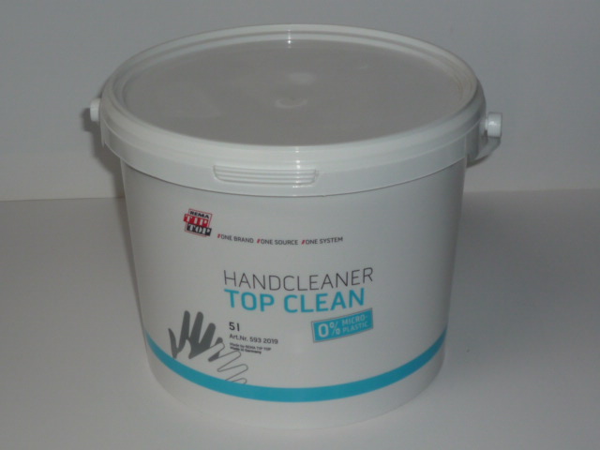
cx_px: 300
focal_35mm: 74
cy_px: 225
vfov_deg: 19.9
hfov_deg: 26.3
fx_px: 1283
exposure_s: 1/30
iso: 100
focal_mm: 7.3
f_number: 4.1
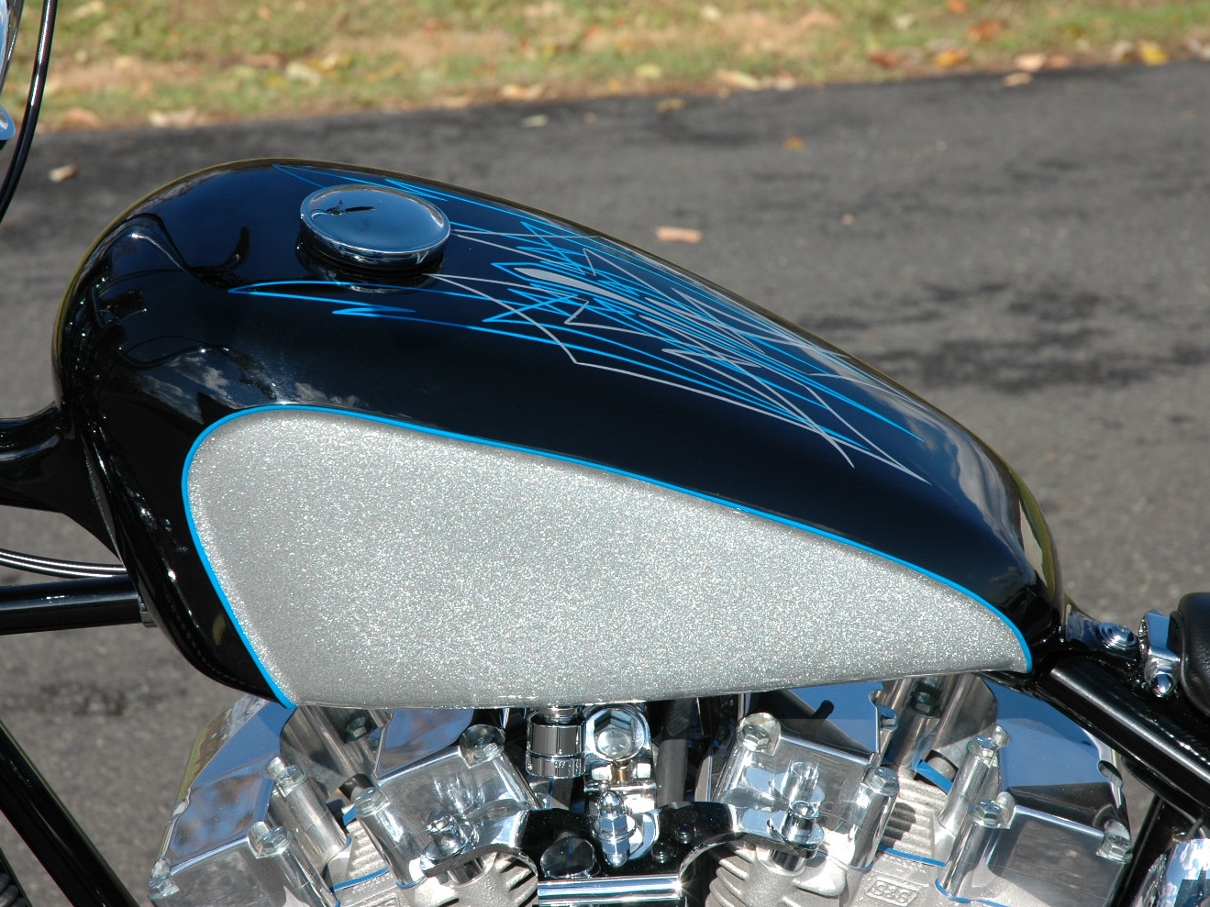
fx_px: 4019
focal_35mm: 115
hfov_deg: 17.1
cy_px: 452
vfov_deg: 12.9
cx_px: 562
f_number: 9
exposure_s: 1/320
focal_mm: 70
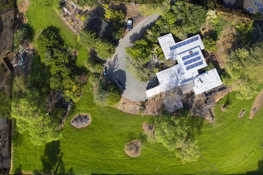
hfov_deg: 43.6
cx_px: 137
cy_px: 24
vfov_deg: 28.9
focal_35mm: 45
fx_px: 329
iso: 120
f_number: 2.8
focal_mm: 8.38
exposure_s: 1/1000
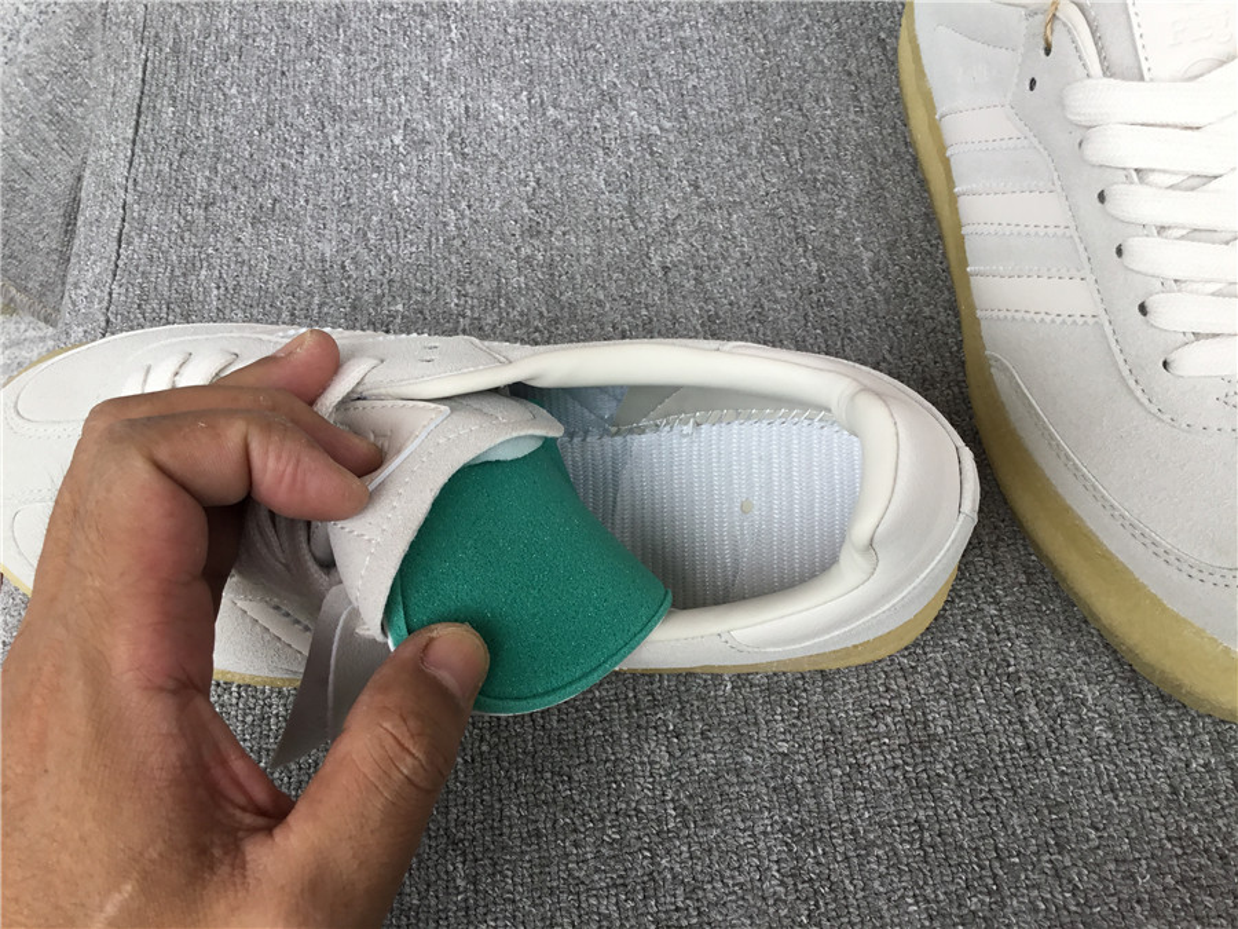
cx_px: 619
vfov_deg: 45.4
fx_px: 1109
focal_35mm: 31
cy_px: 464
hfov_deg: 58.4
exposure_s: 1/285
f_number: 2.4
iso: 25
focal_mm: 3.3
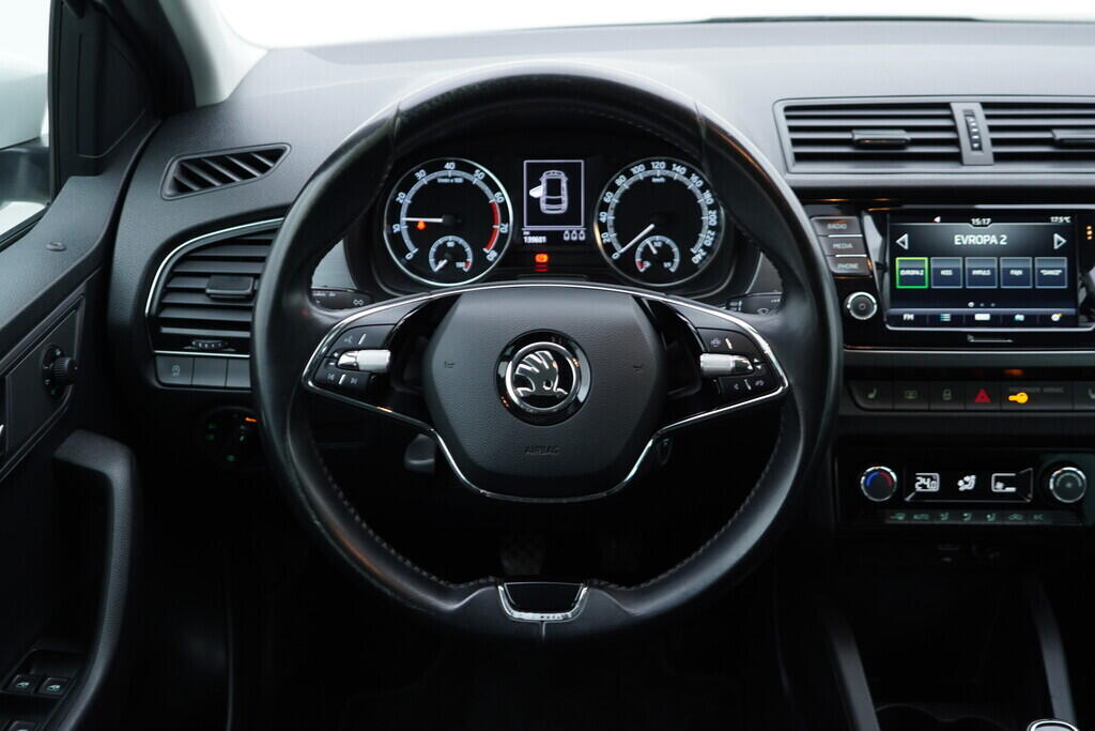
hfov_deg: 53.1
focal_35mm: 36
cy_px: 366
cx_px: 548
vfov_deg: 36.9
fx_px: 1095
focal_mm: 24
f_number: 2.8
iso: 160
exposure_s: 1/40
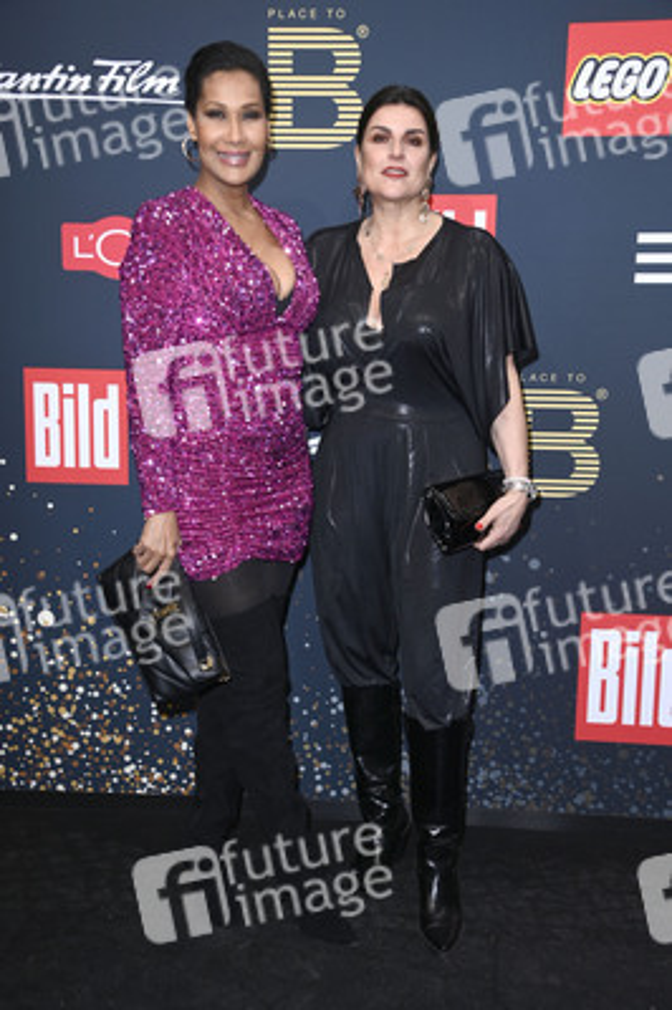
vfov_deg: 43.6
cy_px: 505
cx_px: 336
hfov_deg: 29.8
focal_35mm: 45
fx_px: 1262
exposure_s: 1/250
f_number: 5.6
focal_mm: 45
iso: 320
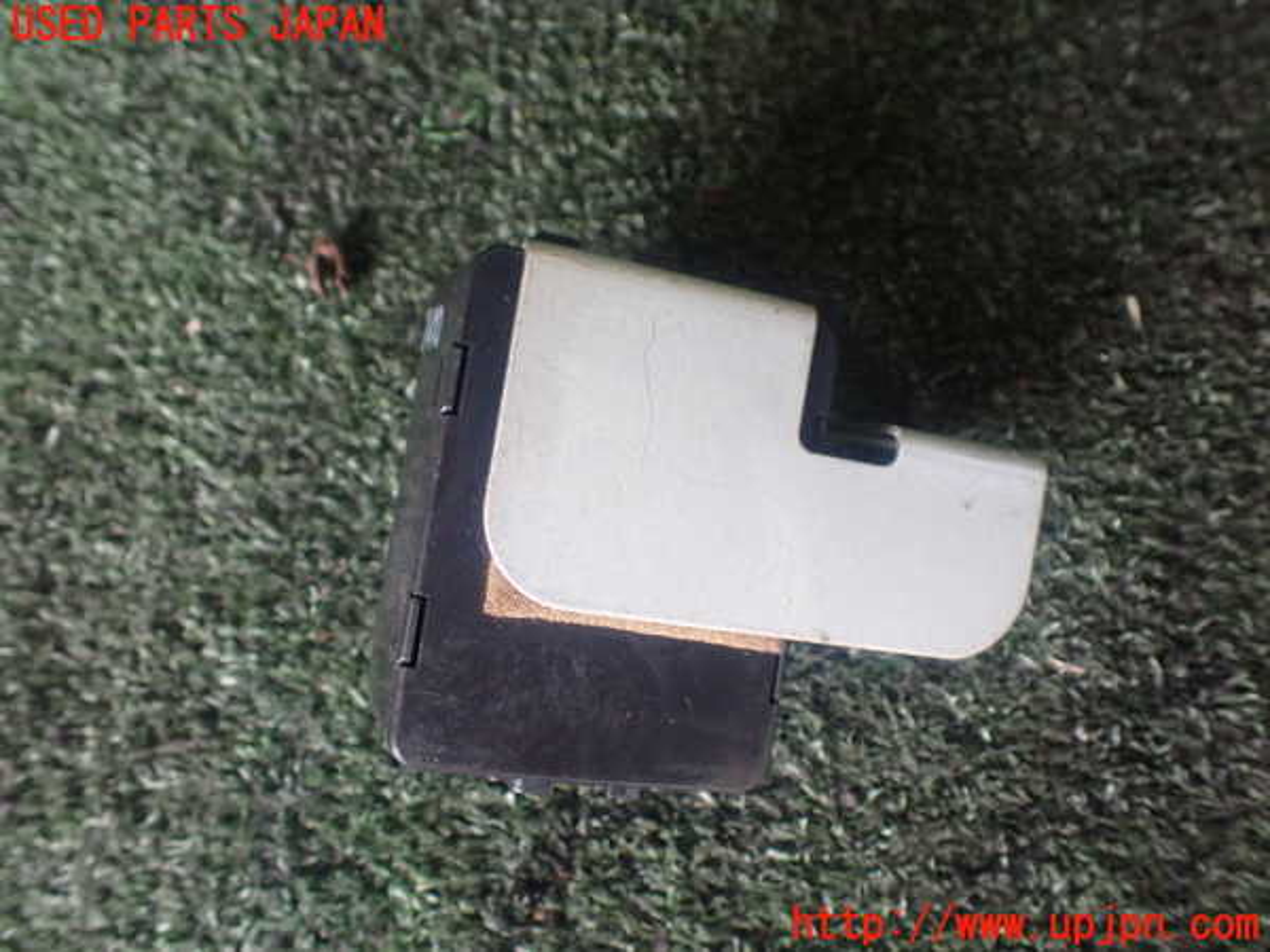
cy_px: 476
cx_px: 635
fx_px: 1101
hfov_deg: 60.0
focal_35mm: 30
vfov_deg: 46.8
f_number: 2.3
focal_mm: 5.4
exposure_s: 1/125
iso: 800
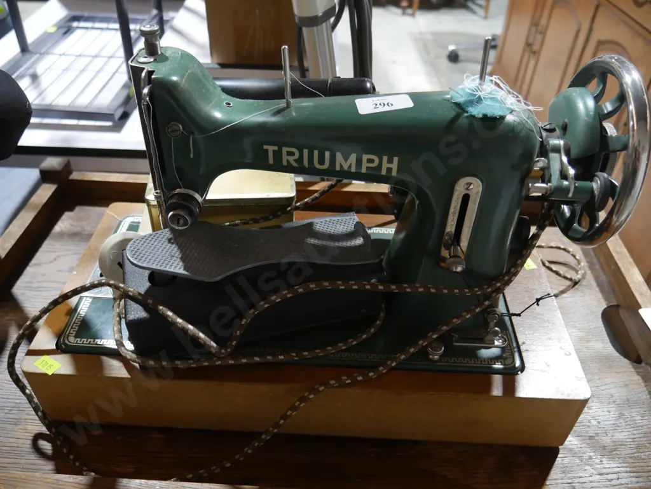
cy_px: 244
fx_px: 527
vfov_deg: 49.8
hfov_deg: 63.4
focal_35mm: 28
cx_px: 326
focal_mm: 14
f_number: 3.5
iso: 640
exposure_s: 1/60
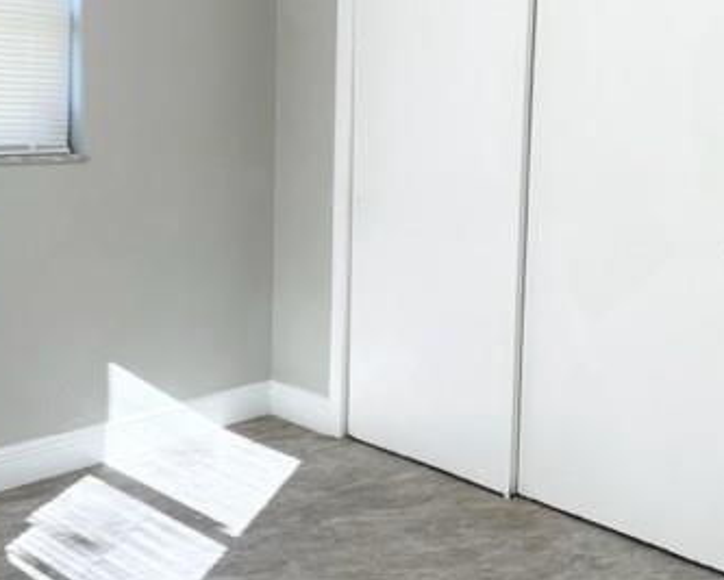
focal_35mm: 45
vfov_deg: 33.3
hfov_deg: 41.1
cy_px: 206
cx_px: 387
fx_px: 965
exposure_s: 1/126
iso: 50
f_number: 1.78
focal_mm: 6.86
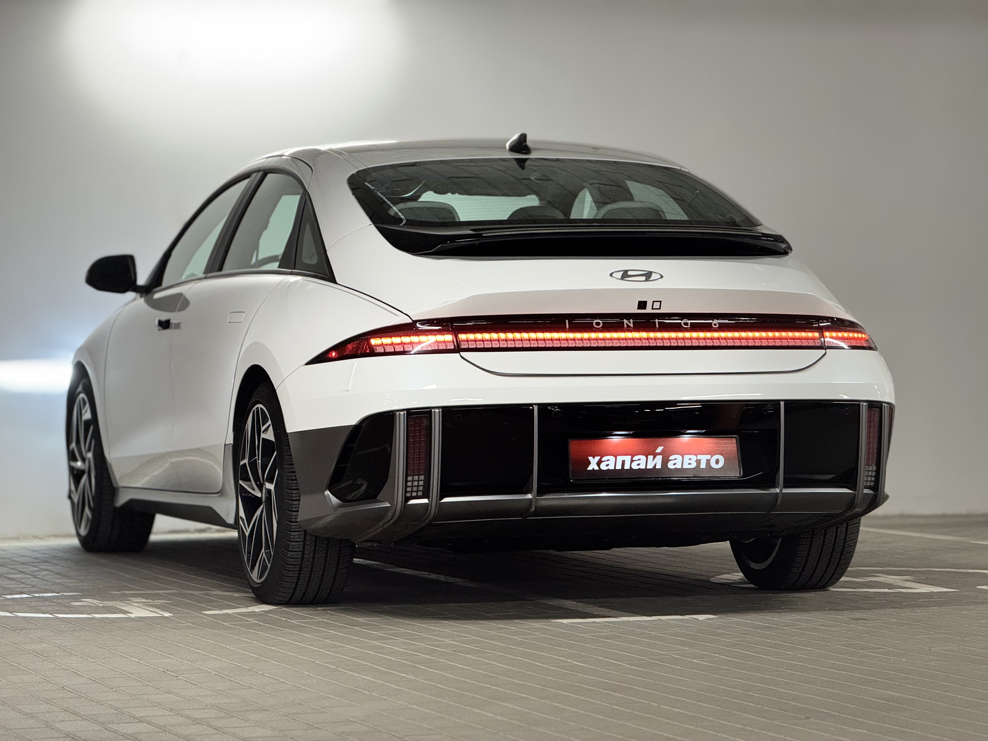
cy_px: 370
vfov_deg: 12.3
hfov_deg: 16.4
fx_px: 3425
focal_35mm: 120
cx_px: 494
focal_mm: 15.66
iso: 250
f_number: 2.8
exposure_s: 1/60
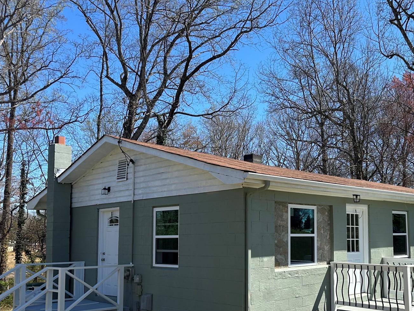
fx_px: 455
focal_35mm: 38
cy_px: 202
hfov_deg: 48.2
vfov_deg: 37.4
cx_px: 275
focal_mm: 6.86
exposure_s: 1/2732
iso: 80
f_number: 1.78
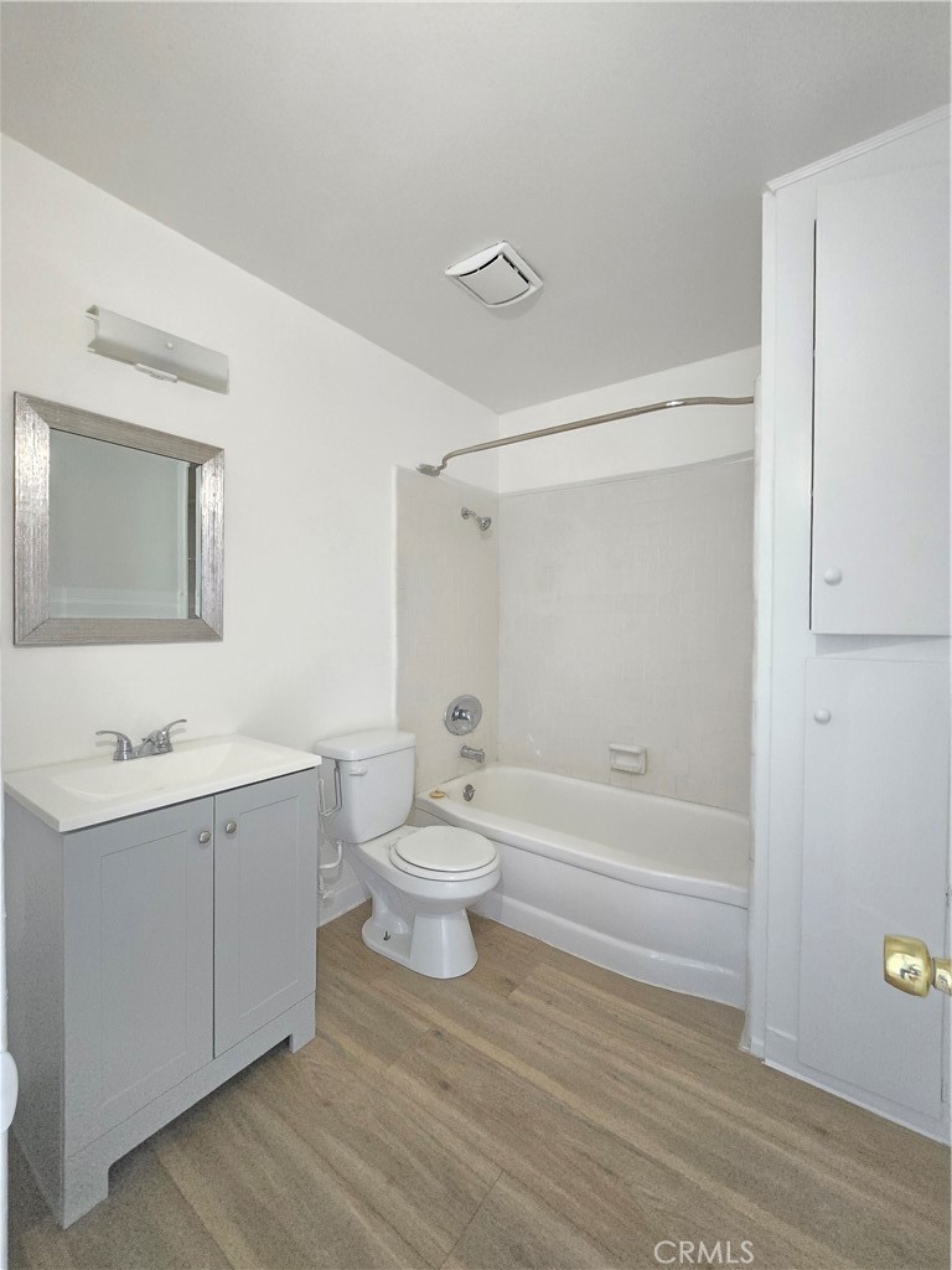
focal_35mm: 13
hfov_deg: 89.9
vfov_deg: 106.2
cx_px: 476
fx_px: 477
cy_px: 635
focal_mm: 2.2
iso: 2000
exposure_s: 1/24
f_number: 2.2
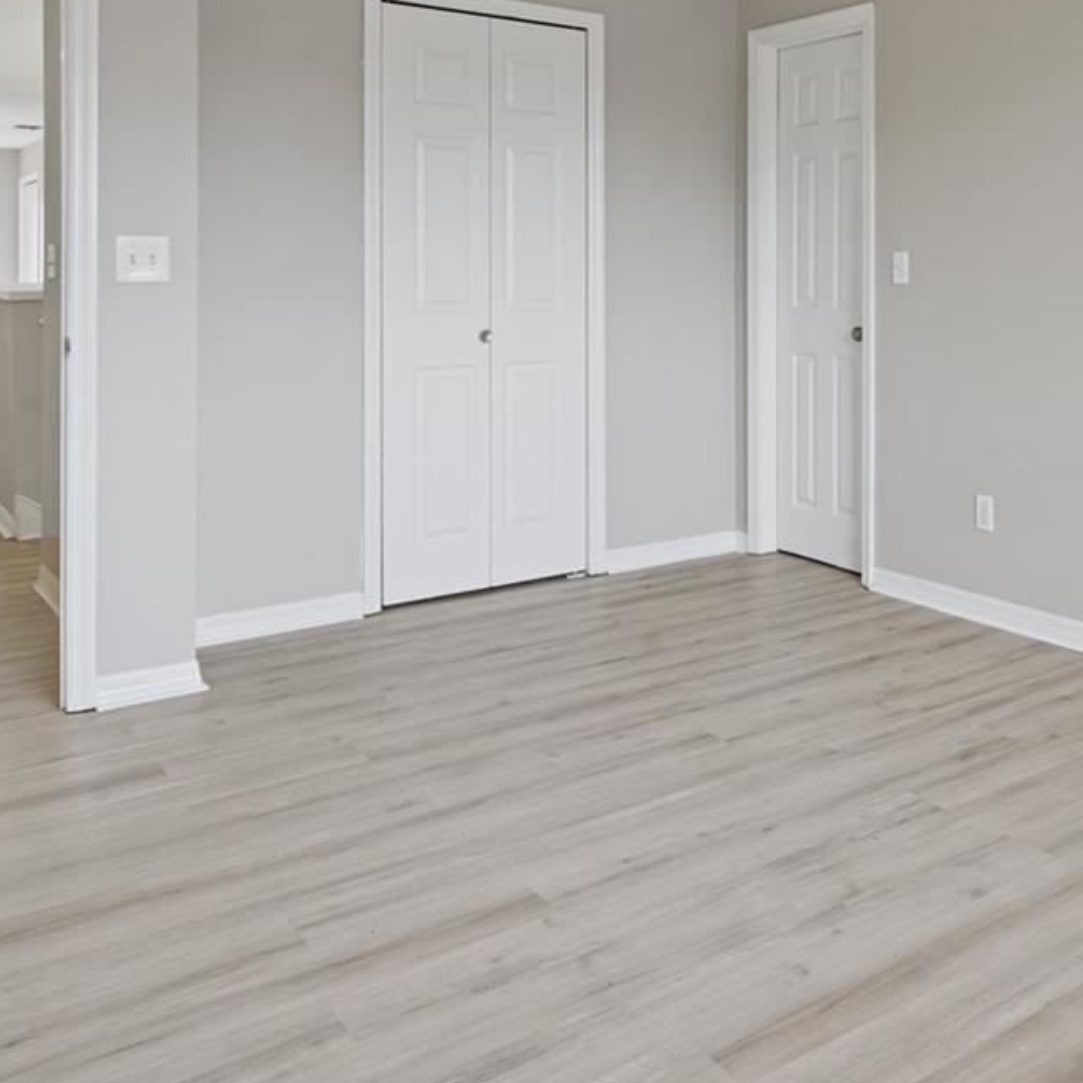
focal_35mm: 35
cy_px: 267
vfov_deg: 45.5
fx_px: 1239
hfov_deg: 45.0
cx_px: 860
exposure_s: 1/2
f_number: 10
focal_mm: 16
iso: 250
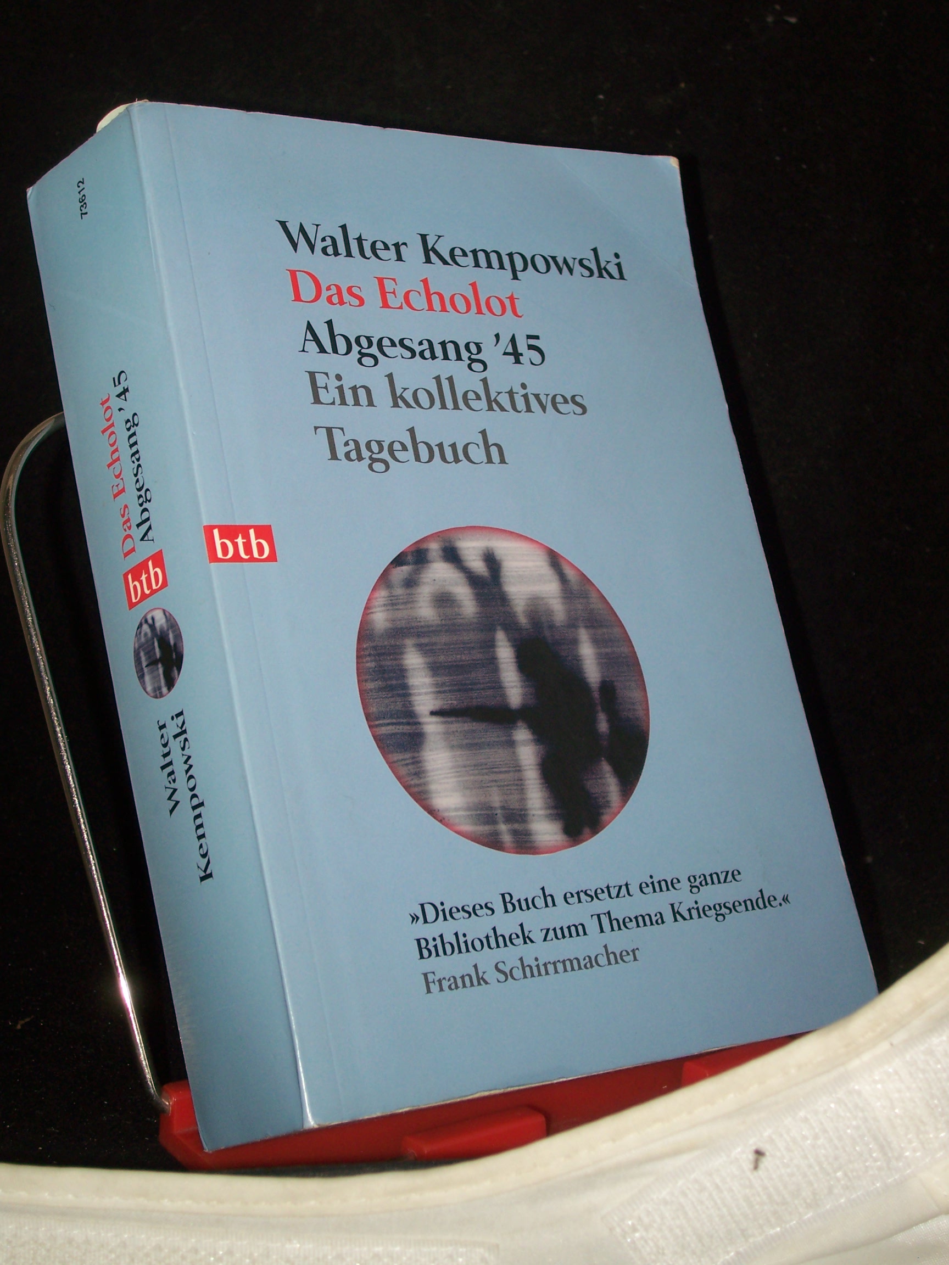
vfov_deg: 36.2
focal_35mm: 53
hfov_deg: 27.5
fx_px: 1937
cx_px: 474
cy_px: 632
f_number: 3.2
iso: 80
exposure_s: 1/80
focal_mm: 8.7
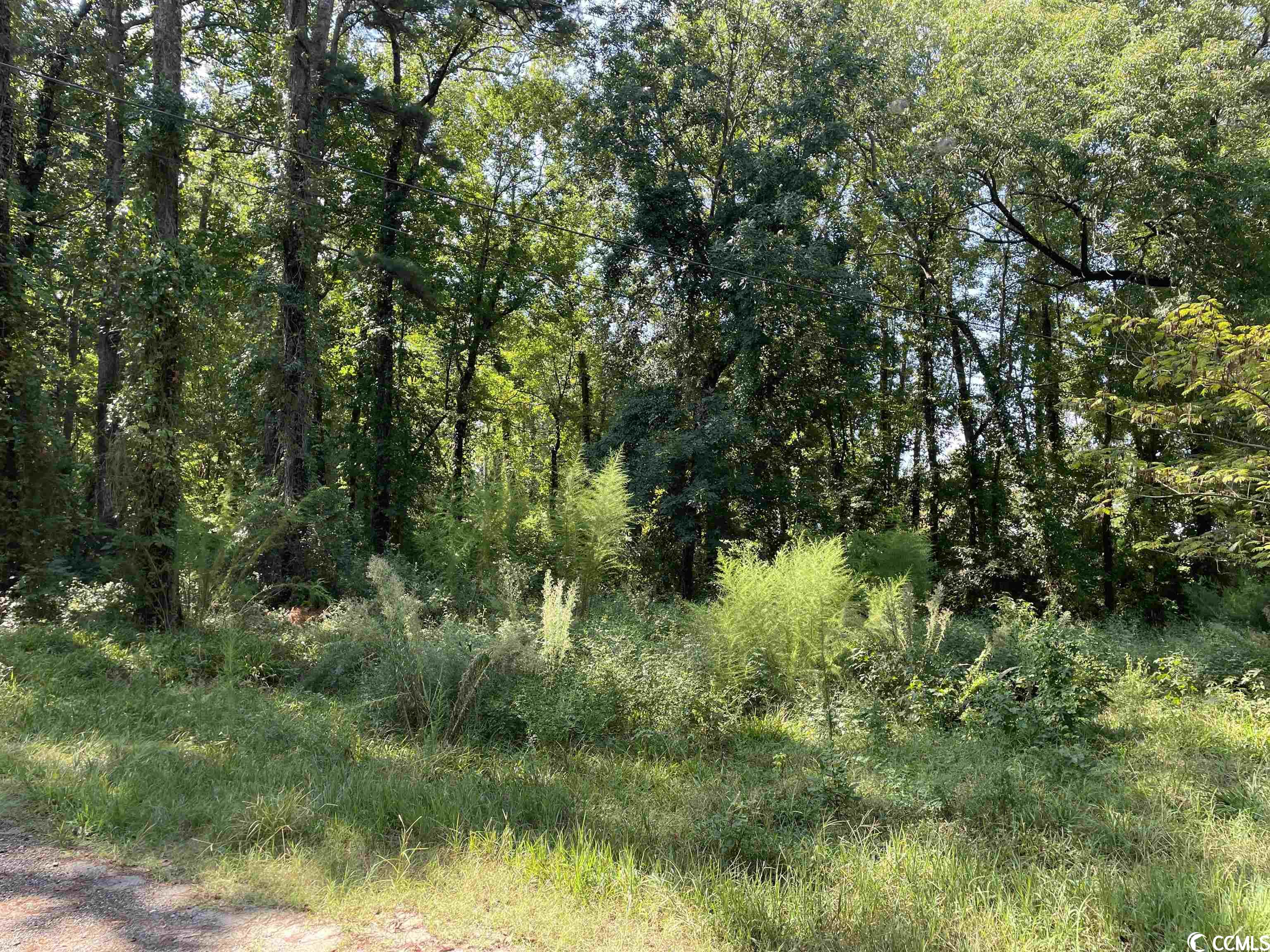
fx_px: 954
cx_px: 635
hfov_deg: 67.3
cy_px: 476
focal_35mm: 26
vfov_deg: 53.1
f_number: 1.6
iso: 32
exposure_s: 1/265
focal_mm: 4.2
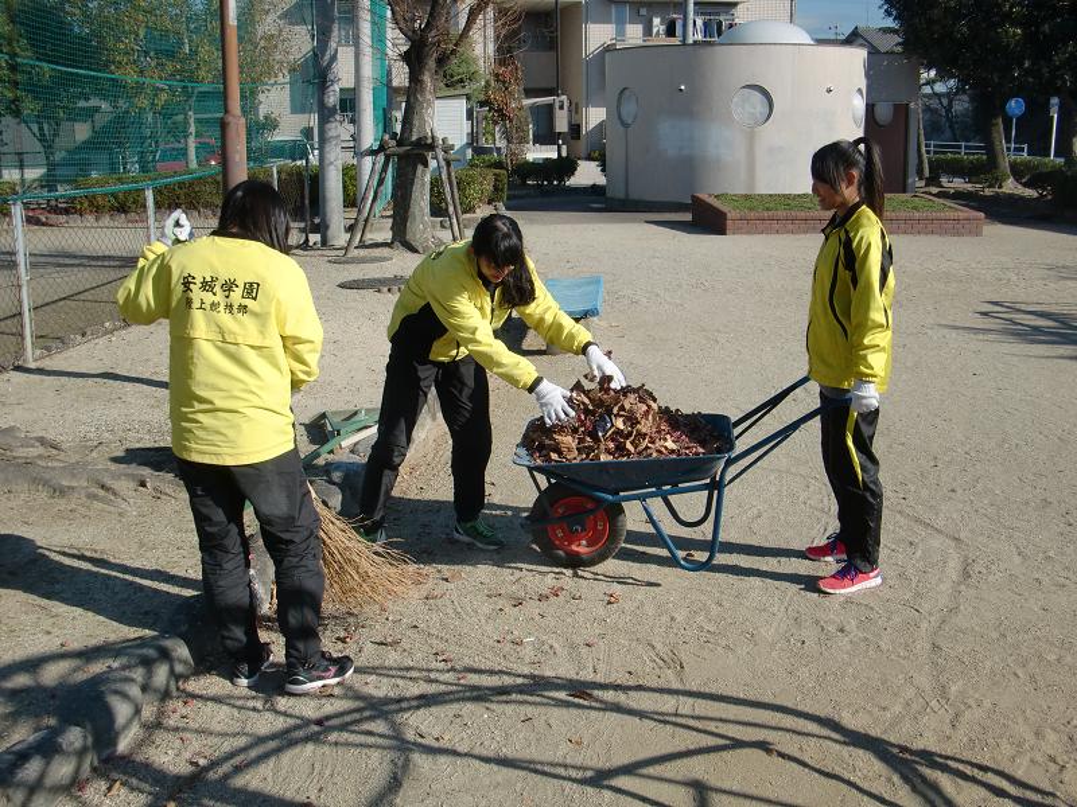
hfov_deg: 49.0
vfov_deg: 37.7
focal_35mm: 38
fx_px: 1182
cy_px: 404
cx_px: 538
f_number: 3.9
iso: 64
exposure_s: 1/640
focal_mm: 6.66
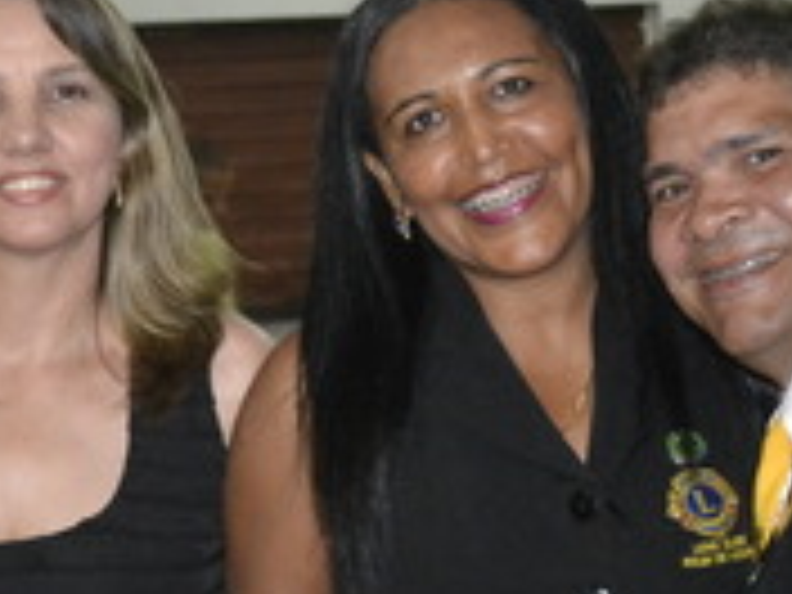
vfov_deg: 11.4
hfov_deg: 15.1
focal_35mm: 130
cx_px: 236
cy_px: 464
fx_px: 2974
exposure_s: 1/60
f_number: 4.2
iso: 3200
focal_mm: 32
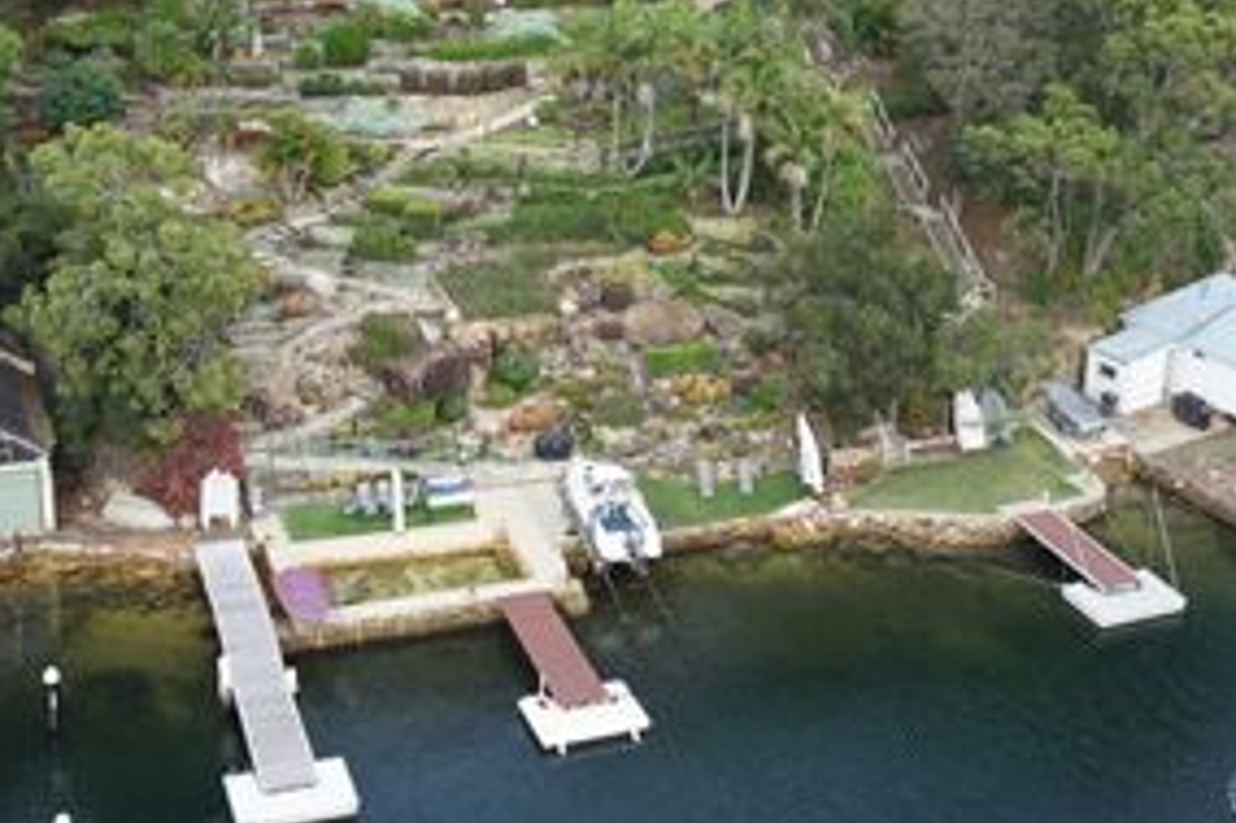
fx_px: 1990
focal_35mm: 58
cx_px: 557
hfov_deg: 34.5
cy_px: 185
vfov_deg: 23.1
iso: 100
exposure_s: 1/200
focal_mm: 35
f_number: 5
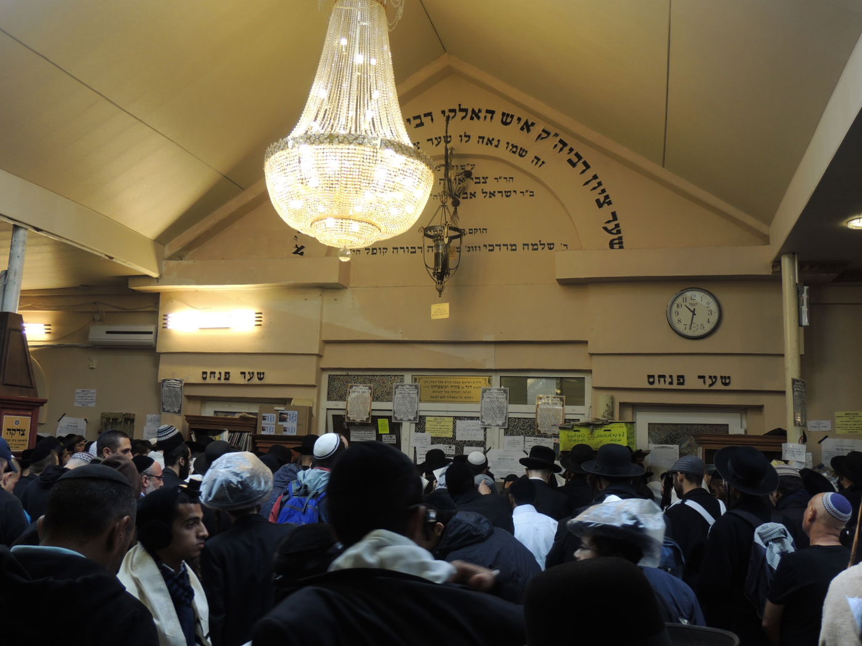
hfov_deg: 55.4
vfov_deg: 42.9
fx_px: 822
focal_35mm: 33
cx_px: 431
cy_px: 323
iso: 100
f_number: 3.2
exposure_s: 1/60
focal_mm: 5.8
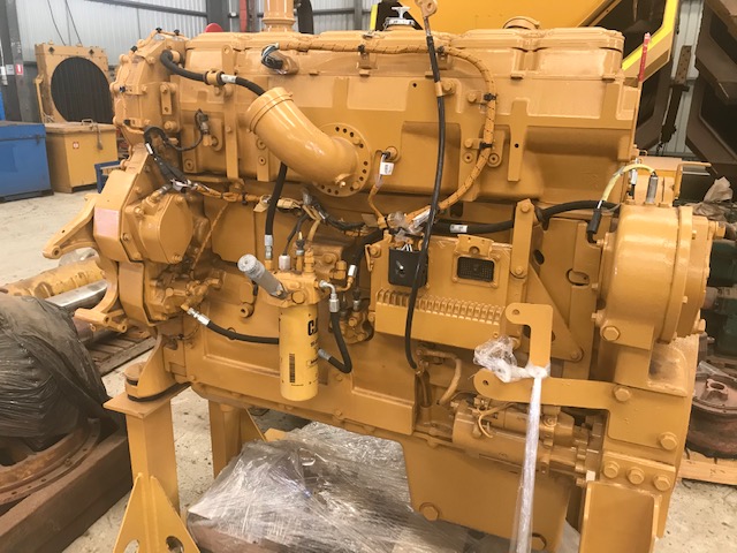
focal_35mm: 28
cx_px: 368
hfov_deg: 63.4
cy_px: 276
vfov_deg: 49.7
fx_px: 596
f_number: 1.8
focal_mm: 3.99
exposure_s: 1/33
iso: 40
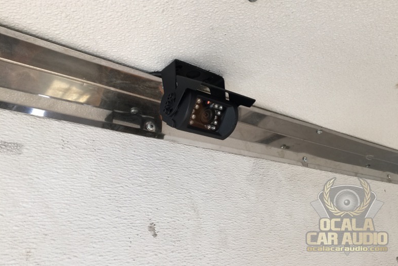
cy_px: 120
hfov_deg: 60.3
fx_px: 343
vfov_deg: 42.3
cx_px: 202
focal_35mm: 31
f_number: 2.2
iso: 40
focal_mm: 4.15
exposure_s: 1/40
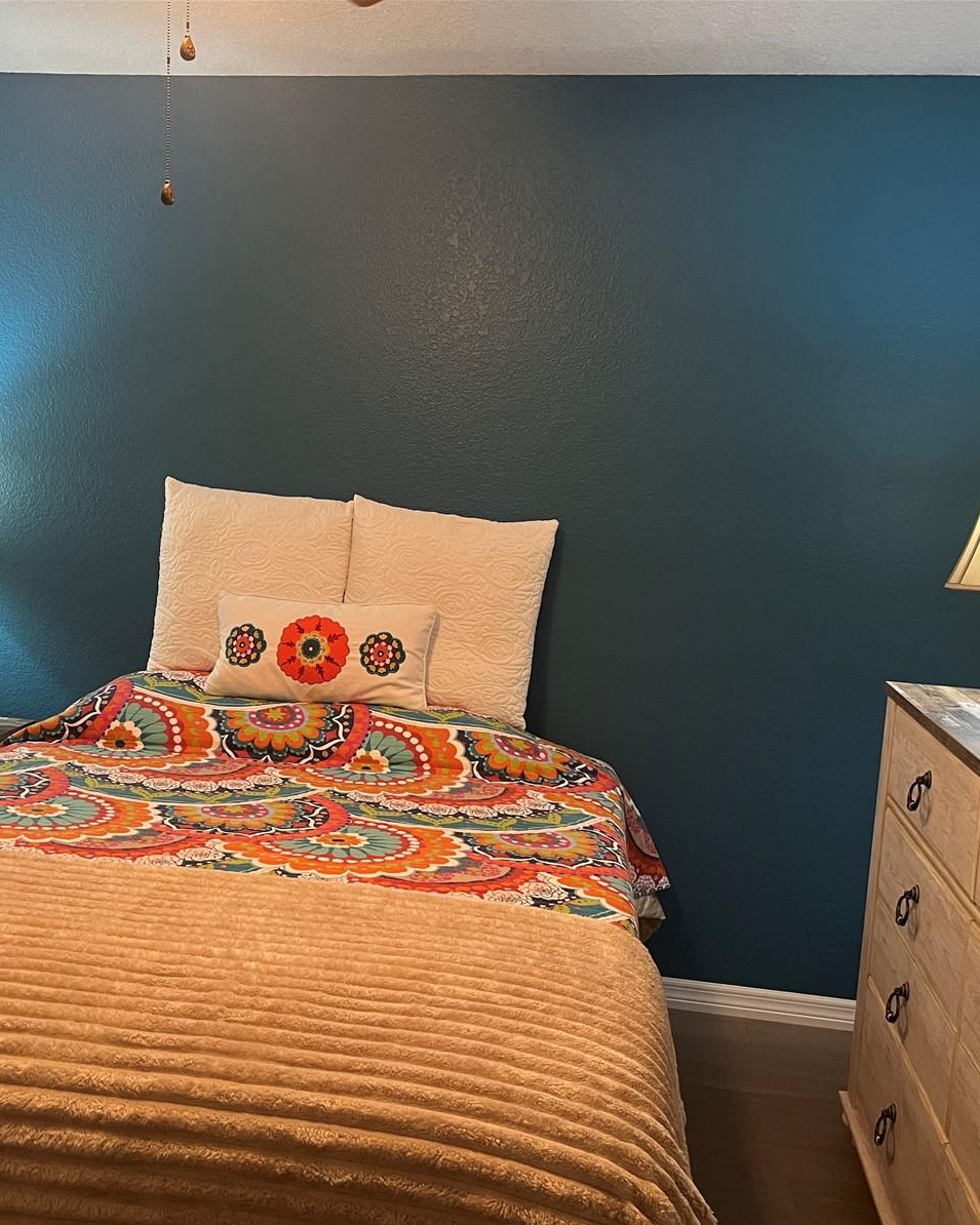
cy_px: 615
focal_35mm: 34
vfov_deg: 52.8
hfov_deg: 43.2
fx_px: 1233
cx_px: 408
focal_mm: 5.1
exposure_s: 1/60
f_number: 1.6
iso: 250
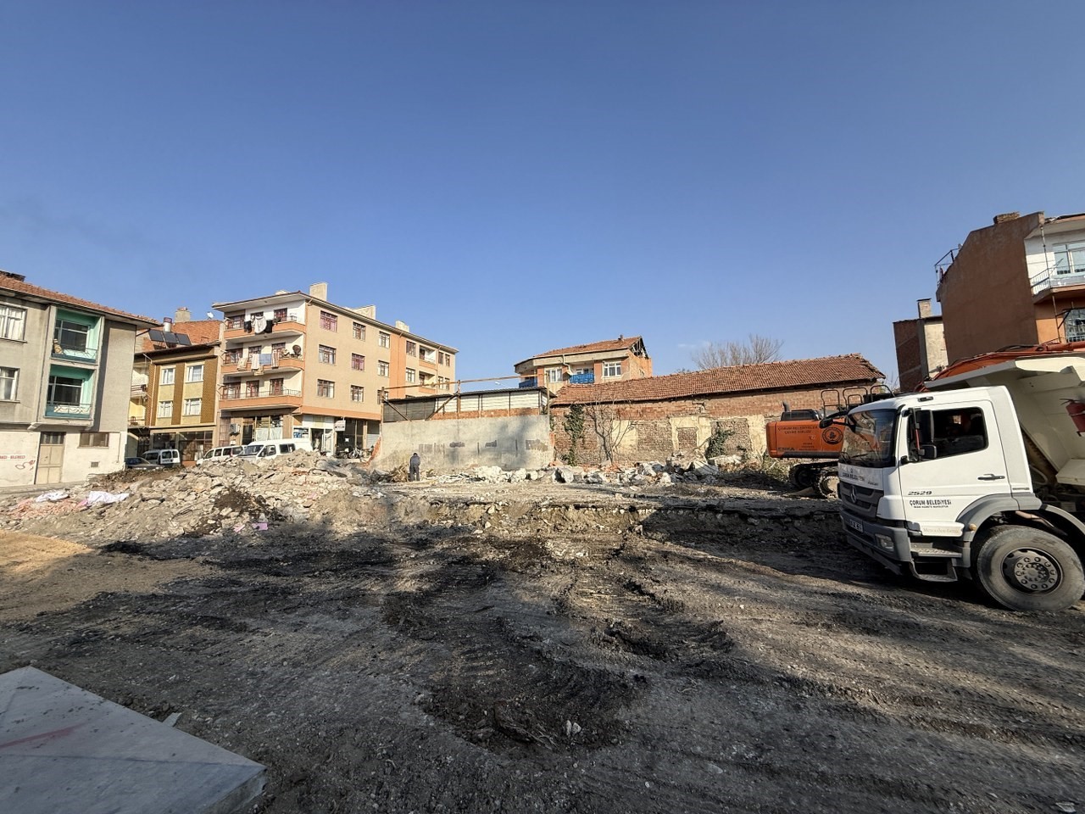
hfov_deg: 102.1
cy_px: 407
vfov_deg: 85.7
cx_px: 542
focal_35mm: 14
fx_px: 439
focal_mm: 2.22
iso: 50
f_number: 2.2
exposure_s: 1/2092
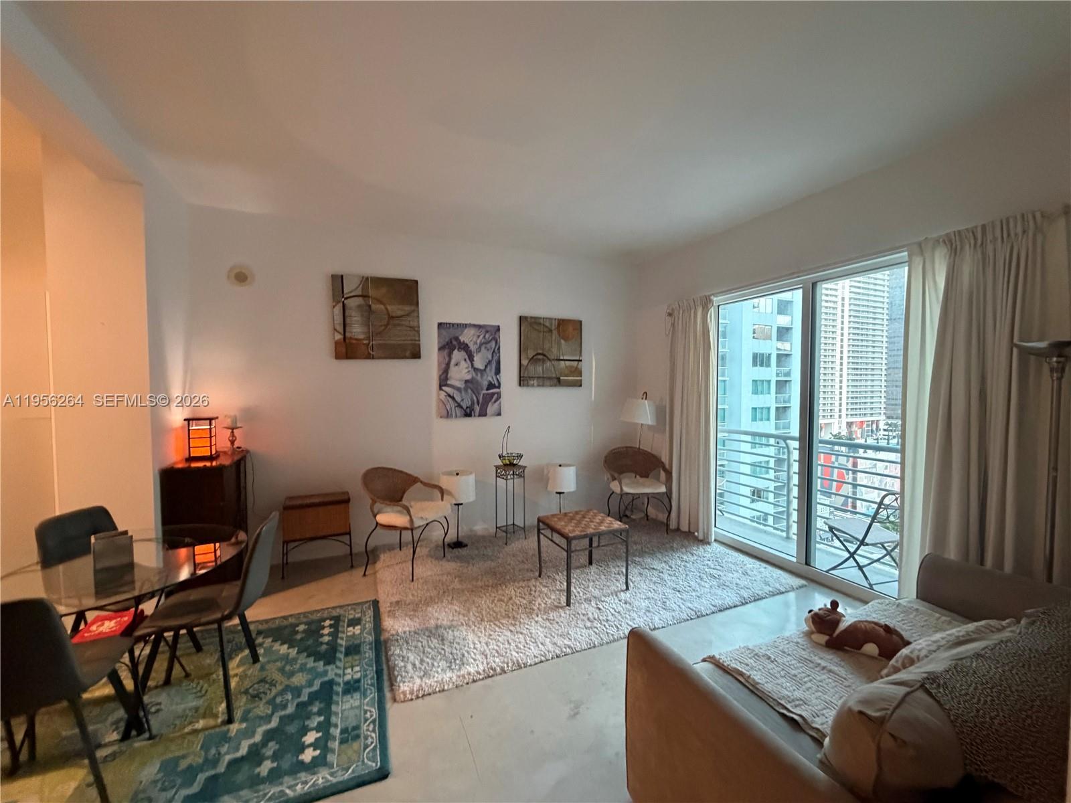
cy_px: 402
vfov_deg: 85.7
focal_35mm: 14
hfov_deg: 102.1
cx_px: 536
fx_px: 433
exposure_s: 1/60
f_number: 2.2
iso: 640
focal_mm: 2.22
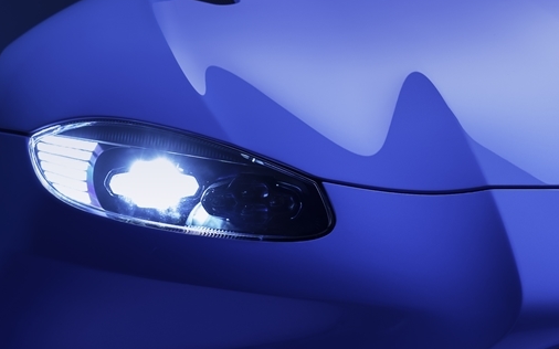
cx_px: 320
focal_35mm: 274
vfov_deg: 4.8
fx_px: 4173
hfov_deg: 7.7
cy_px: 241
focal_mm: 85
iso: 50
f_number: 5
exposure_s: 1.3
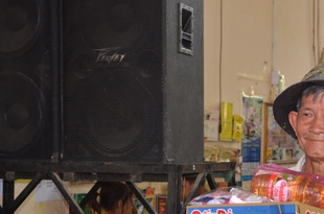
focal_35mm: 107
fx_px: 961
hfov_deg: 19.0
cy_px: 147
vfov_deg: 12.7
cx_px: 259
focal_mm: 34
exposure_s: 1/160
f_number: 4.5
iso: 640
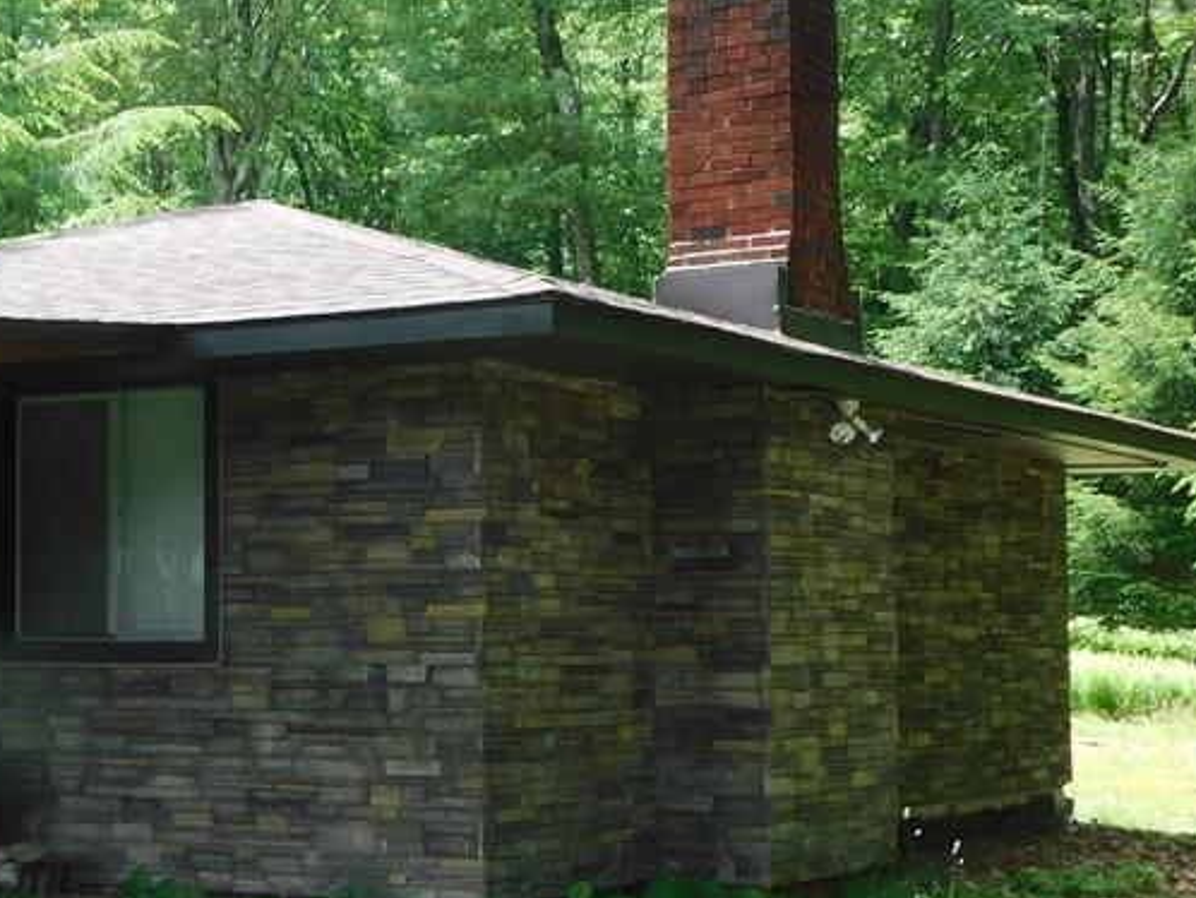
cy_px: 497
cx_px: 195
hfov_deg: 25.7
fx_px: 2558
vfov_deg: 19.9
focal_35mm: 74
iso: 125
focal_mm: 6.3
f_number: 3.5
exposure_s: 1/250
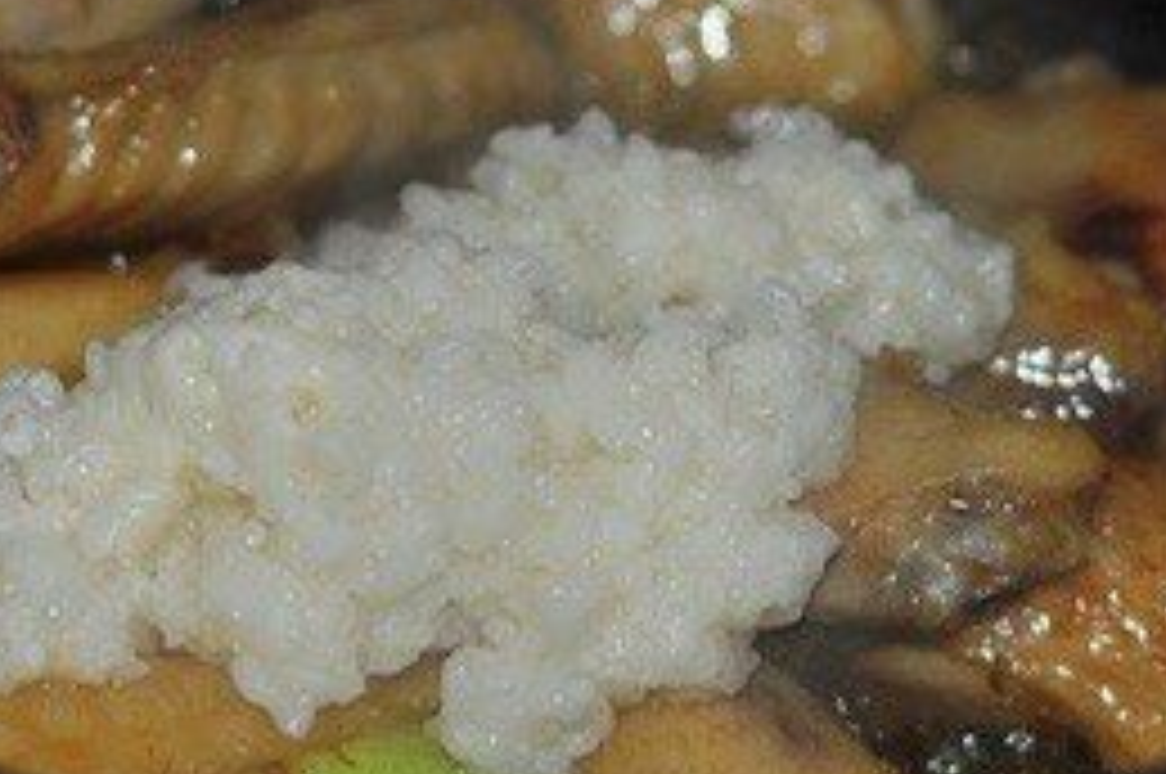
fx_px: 5629
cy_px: 322
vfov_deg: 7.9
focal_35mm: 174
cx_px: 522
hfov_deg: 11.8
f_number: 3.2
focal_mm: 50
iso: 200
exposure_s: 1/200
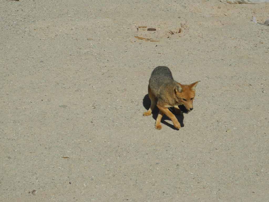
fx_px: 661
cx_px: 134
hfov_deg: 23.0
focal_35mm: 85
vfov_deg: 17.4
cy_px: 101
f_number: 5.6
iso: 100
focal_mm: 18.1
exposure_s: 1/1250
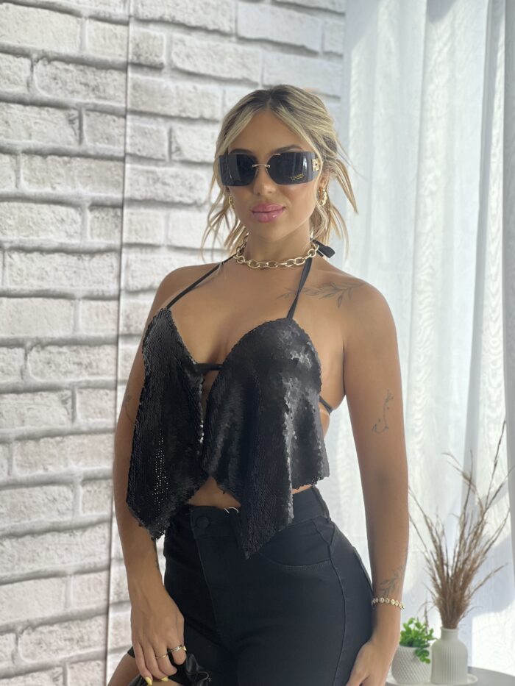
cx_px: 258
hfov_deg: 19.1
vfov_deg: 25.3
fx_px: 1527
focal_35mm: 77
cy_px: 343
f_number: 2.8
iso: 50
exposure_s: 1/120
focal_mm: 9
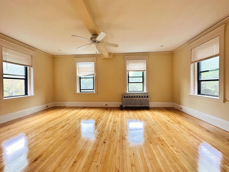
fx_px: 93
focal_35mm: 14
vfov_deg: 85.7
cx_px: 114
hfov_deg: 102.1
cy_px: 86
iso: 200
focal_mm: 2.22
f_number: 2.2
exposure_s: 1/120
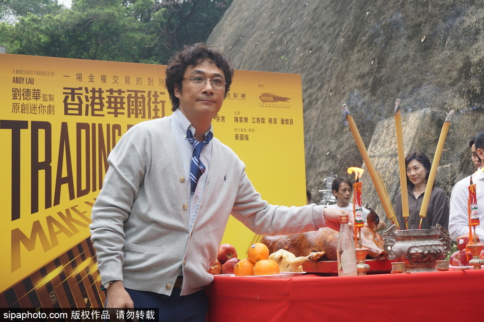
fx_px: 766
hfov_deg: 35.1
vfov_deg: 23.7
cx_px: 242
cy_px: 161
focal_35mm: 57
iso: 250
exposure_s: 1/60
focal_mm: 38
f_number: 8
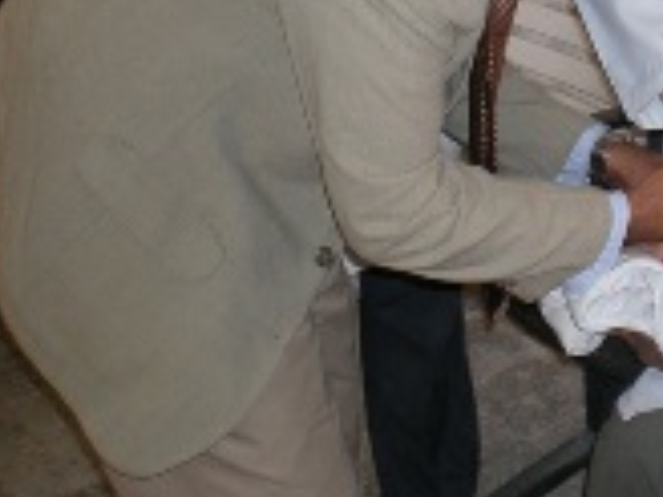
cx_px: 655
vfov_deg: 18.1
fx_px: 1551
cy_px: 127
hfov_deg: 23.2
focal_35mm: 81
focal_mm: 6.3
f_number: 3.1
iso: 75
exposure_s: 1/30
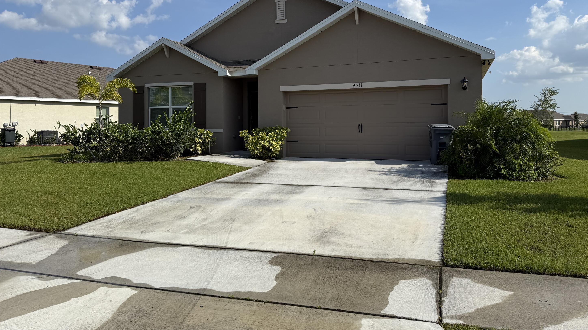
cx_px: 288
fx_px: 421
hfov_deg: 69.9
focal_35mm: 27
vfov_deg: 42.5
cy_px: 120
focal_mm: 6.76
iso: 80
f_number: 1.78
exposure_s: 1/6711
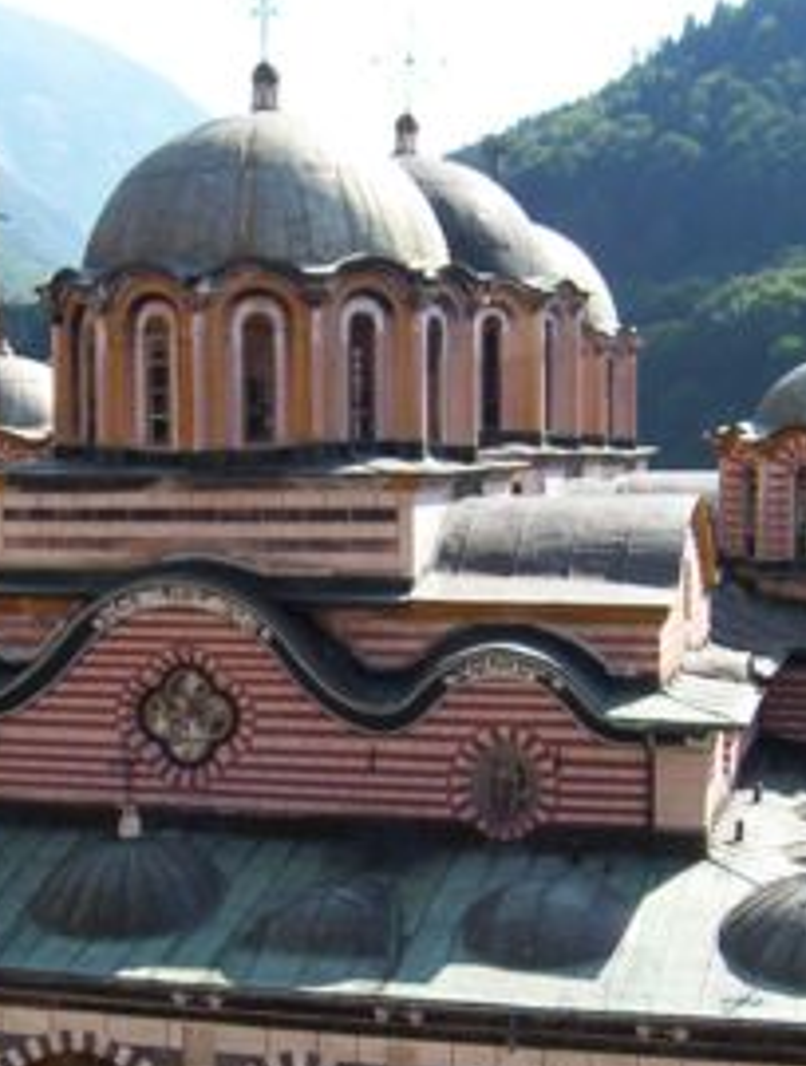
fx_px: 1978
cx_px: 340
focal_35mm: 64
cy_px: 651
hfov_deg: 23.0
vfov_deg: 30.1
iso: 100
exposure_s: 1/291
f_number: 5.24
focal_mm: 5.54
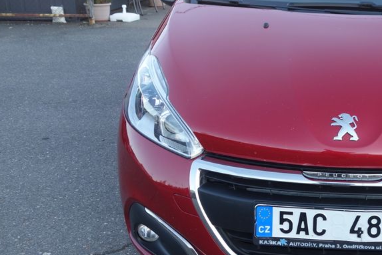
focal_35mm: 50
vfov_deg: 27.0
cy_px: 114
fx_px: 531
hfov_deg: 37.9
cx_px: 314
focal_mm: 10.4
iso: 125
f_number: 3.2
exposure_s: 1/80
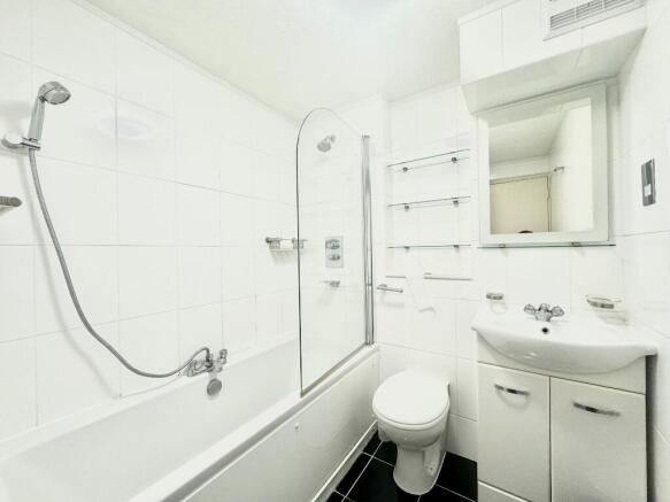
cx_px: 335
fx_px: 271
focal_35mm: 14
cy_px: 251
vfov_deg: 85.7
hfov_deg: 102.1
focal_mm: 2.22
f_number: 2.2
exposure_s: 1/100
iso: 200
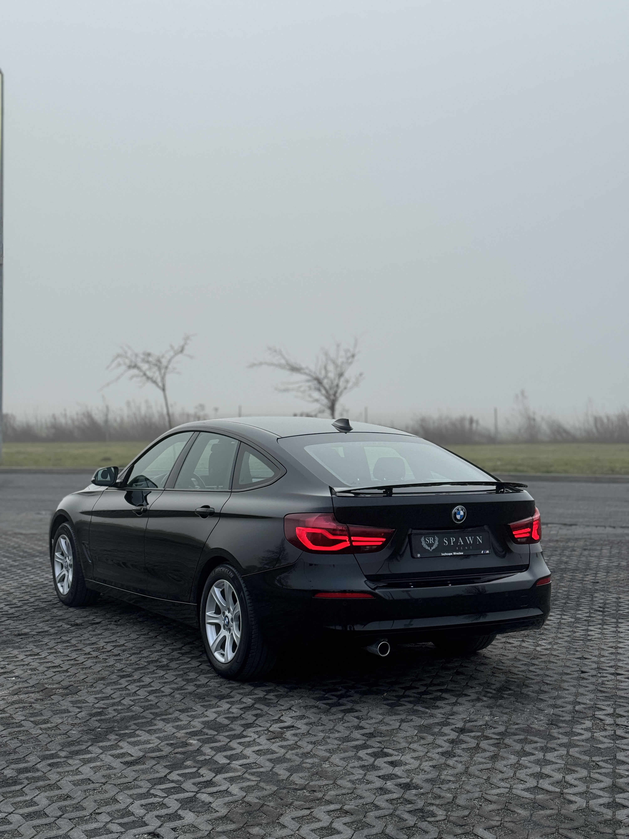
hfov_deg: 30.3
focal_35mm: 48
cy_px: 420
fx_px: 1163
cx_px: 314
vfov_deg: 39.7
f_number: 1.78
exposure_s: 1/1681
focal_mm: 6.76
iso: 64
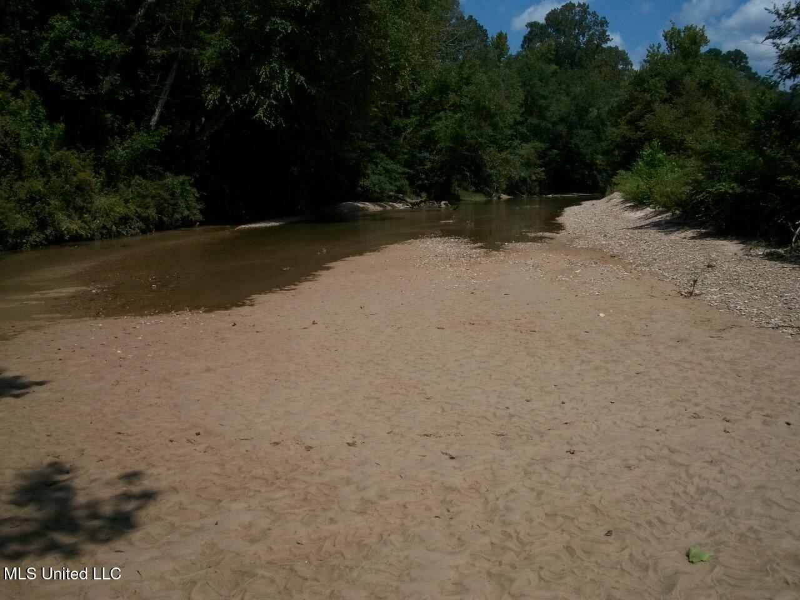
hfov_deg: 56.8
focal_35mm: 32
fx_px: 740
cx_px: 400
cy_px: 300
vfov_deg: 44.2
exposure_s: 1/1000
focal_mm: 5.7
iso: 80
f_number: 5.5
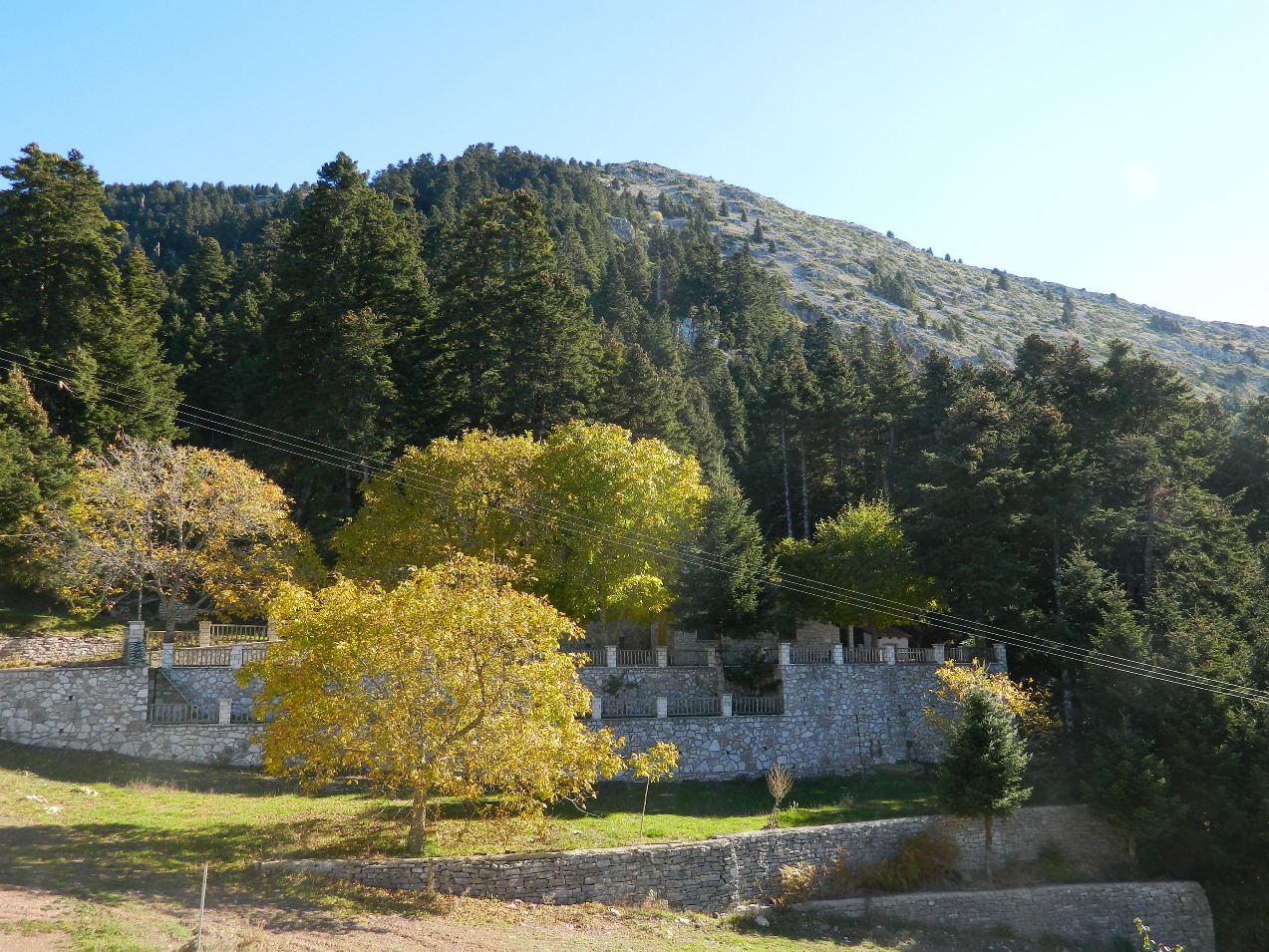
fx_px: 1137
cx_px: 634
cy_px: 476
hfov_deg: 58.3
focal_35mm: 31
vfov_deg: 45.4
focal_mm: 5.6
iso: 80
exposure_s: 1/250
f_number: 3.2
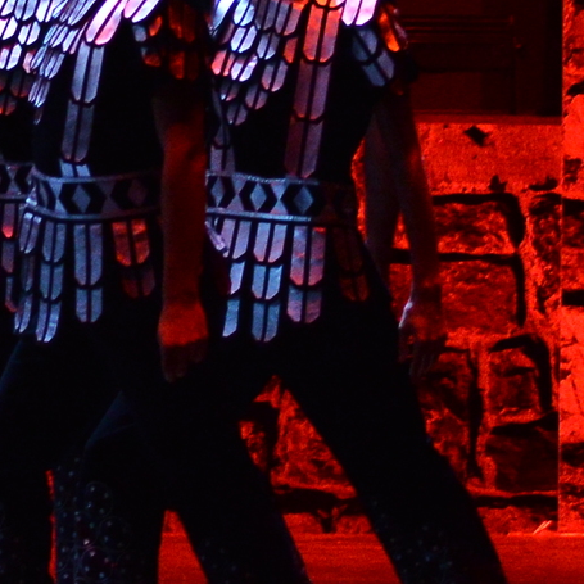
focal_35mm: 630
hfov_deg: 2.8
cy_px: -370
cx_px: -963
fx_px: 12025
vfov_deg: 2.8
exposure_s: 1/160
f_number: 3.5
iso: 2500
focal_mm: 112
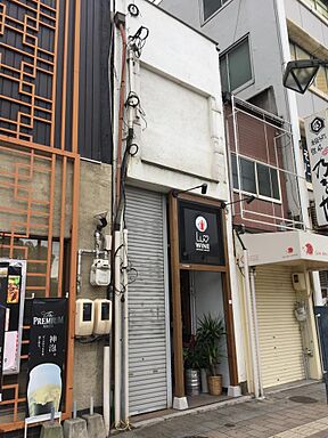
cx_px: 164
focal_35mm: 29
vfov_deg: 61.7
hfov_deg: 48.2
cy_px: 219
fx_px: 366
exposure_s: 1/520
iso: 32
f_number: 2.2
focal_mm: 4.15
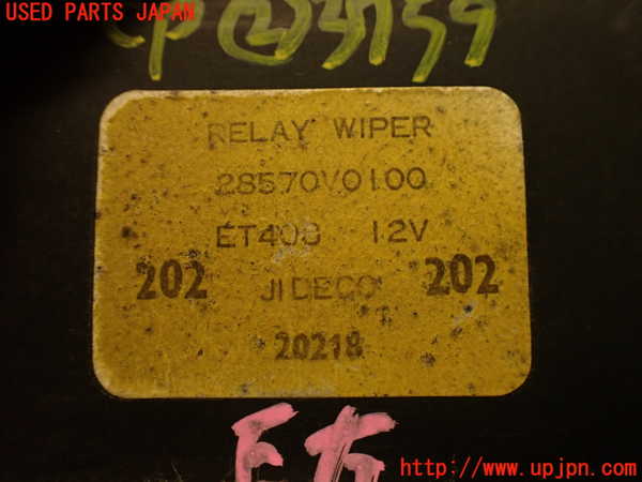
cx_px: 321
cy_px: 241
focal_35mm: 32
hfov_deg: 56.8
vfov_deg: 44.2
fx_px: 593
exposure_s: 1/30
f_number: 2.4
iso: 250
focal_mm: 5.79
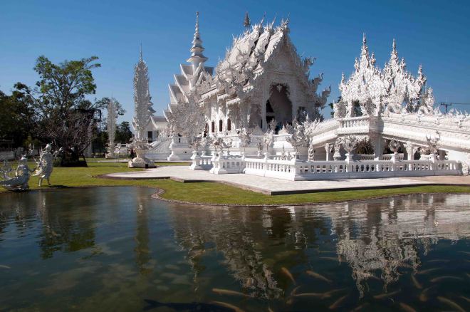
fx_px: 352
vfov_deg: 47.8
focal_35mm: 27
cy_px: 156
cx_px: 235
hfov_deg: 67.5
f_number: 13
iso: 200
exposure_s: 1/500
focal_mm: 18
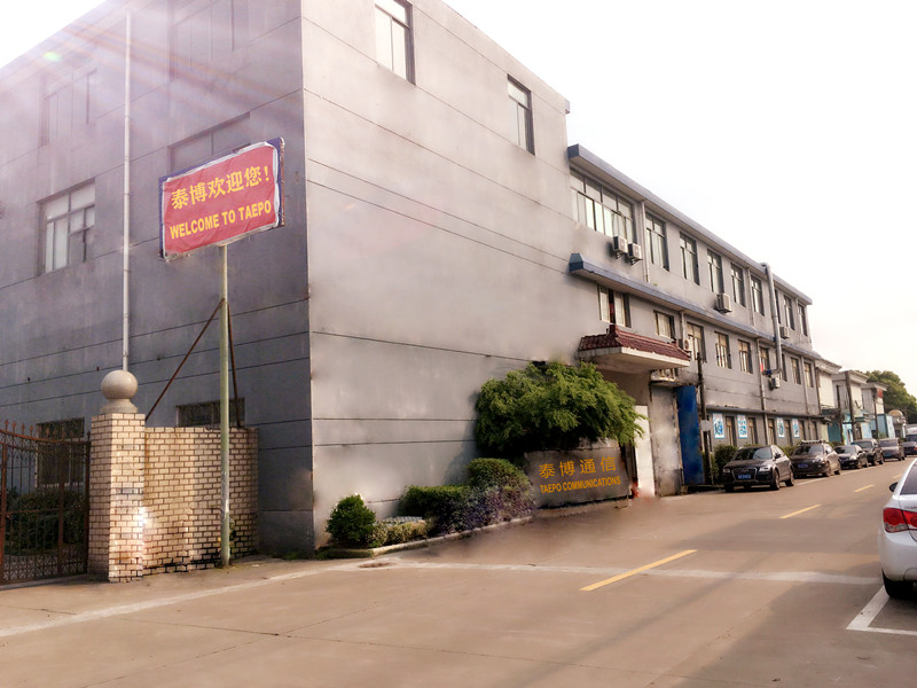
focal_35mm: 29
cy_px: 344
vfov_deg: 48.2
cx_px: 458
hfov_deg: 61.7
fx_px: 768
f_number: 2.2
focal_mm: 4.15
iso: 25
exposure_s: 1/1923
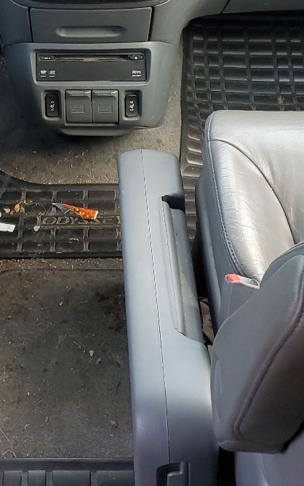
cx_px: 63
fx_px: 874
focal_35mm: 66
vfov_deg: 30.0
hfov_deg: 19.5
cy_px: 72
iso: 63
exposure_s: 1/120
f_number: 1.5
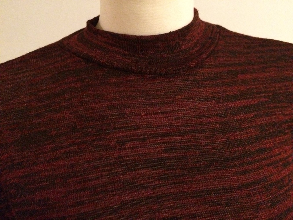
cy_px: 110
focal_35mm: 29
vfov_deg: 48.2
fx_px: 245
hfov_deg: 61.7
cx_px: 146
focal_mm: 4.15
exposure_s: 1/17
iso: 800
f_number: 2.2
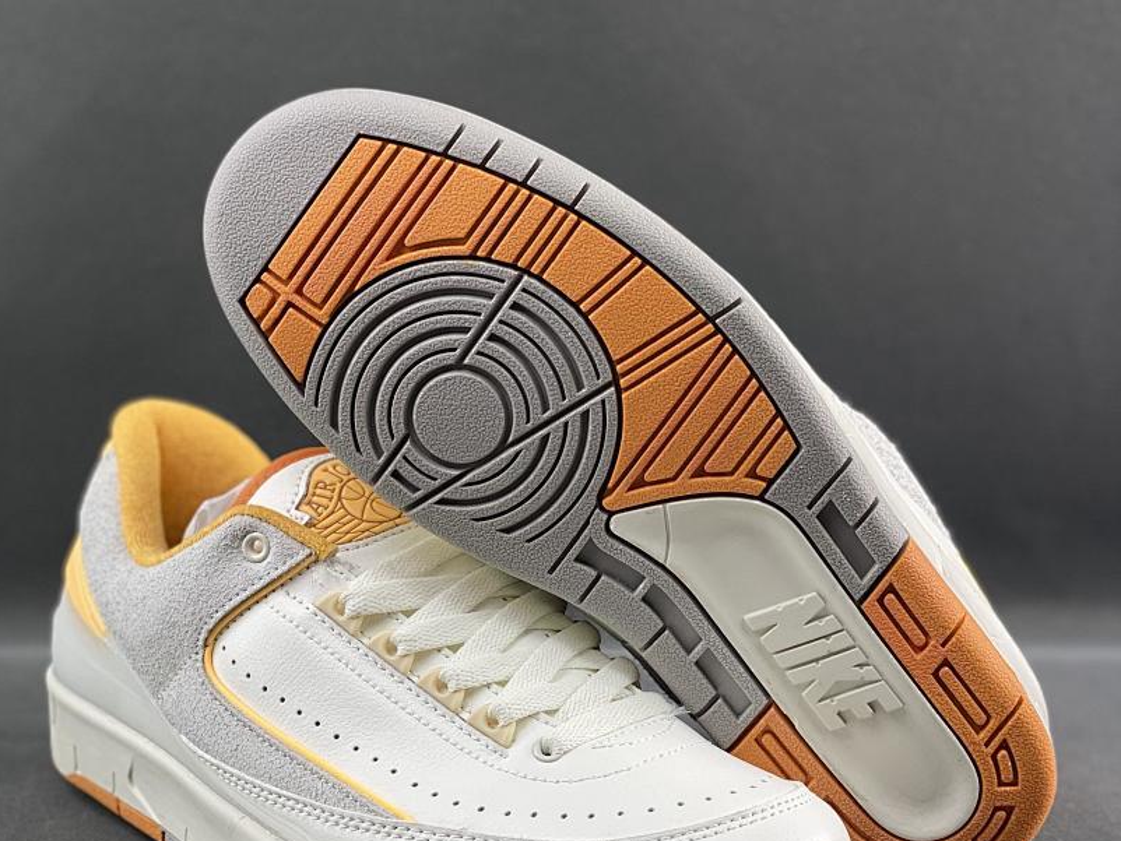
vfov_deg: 21.0
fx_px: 2268
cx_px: 559
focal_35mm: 70
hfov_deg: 27.8
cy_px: 453
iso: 64
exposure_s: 1/100
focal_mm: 6
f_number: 2
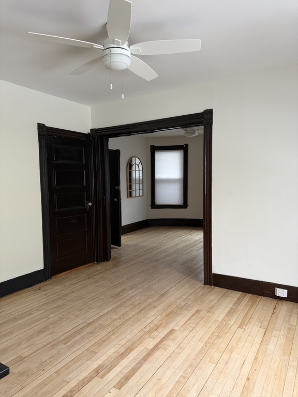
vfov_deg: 71.6
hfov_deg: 56.8
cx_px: 149
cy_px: 198
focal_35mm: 24
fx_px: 275
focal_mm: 6.76
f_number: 1.78
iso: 320
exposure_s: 1/60
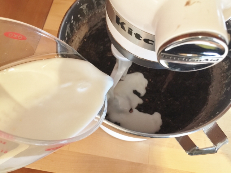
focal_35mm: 29
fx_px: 194
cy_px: 86
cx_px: 116
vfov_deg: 48.2
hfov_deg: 61.7
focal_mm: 4.15
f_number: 2.2
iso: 100
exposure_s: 1/10
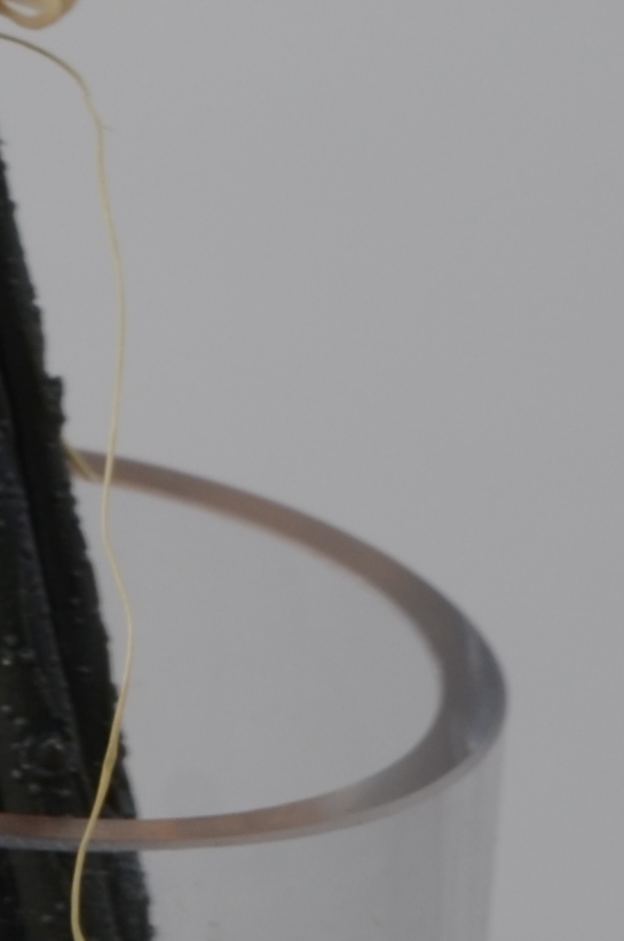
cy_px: -1764
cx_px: -740
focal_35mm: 719
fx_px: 18764
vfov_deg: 2.8
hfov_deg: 1.9
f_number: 10
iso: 125
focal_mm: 80
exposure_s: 1/125
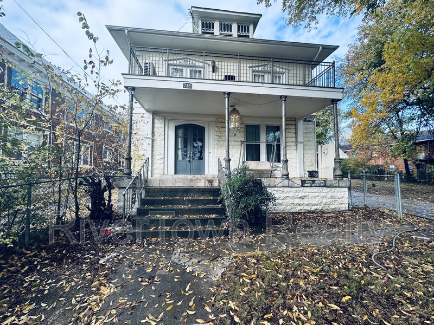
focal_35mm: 14
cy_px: 162
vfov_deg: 85.7
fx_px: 176
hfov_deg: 102.1
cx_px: 217
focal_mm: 2.22
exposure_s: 1/367
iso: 40
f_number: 2.2
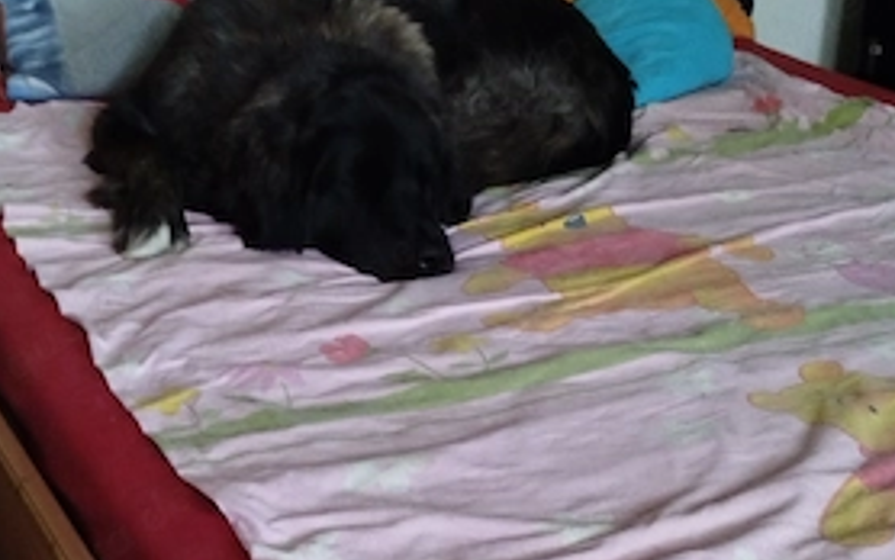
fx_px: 1415
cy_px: 357
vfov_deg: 22.3
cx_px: 438
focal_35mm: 58
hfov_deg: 35.1
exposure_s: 1/17
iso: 1600
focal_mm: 5.31
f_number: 1.7
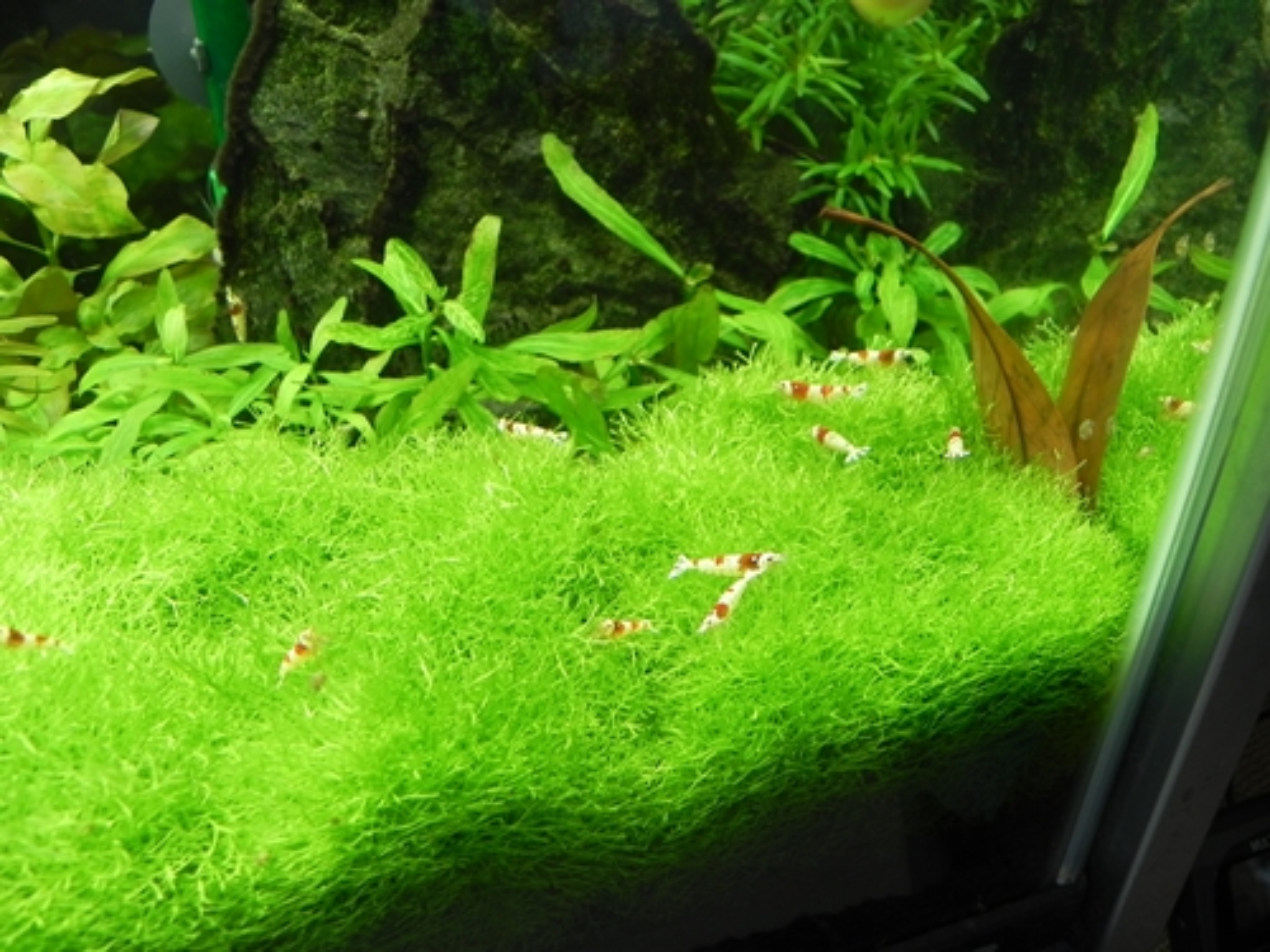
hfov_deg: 61.7
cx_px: 635
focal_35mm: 29
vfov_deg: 48.2
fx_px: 1064
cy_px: 476
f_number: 2.8
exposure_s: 1/46.8
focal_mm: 5.2
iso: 160
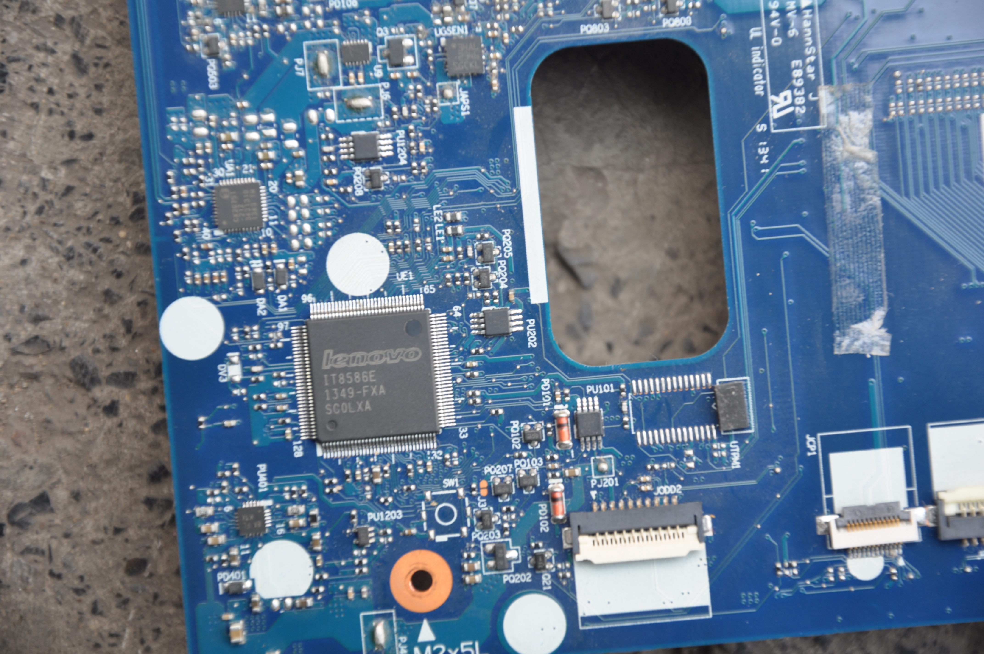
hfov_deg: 13.1
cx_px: 492
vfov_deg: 8.7
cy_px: 327
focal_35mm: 158
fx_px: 4300
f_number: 5.6
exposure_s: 1/40
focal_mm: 105
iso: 200
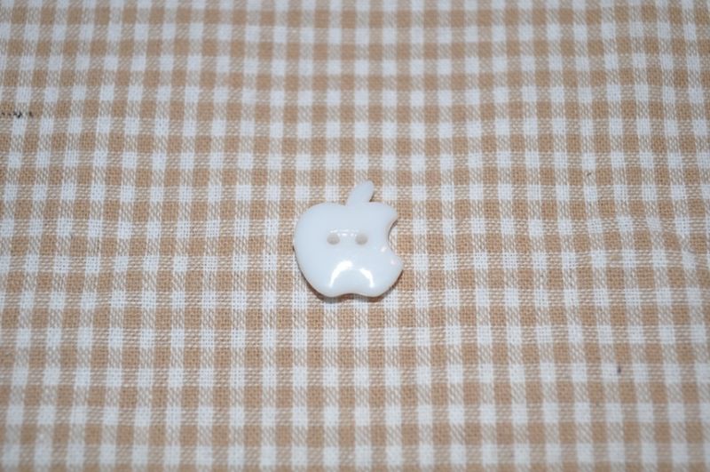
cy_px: 236
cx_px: 355
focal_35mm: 57
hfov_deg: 35.1
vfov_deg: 23.7
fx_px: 1123
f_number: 5
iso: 200
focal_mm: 38
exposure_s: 1/60
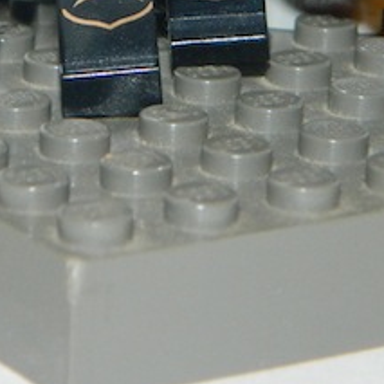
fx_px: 3502
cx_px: 169
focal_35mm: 279
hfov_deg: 6.3
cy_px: -114
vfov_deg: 6.2
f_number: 11.9
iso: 200
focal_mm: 15.1
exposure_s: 1/30
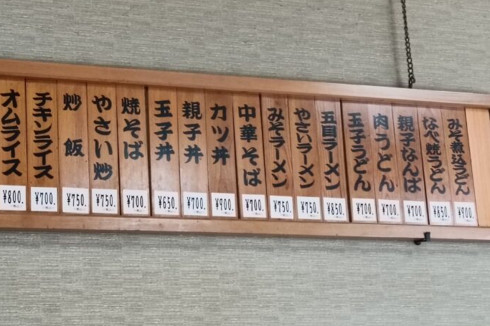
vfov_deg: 14.8
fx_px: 1252
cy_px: 119
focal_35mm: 92
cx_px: 134
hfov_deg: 22.0
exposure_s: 1/60
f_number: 1.7
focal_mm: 4.7
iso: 1000
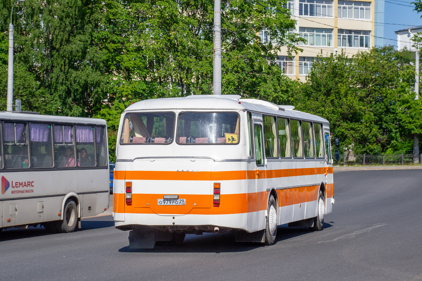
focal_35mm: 93
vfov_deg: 14.7
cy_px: 140
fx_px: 1090
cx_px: 211
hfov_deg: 21.9
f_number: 9
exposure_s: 1/640
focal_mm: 62
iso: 200
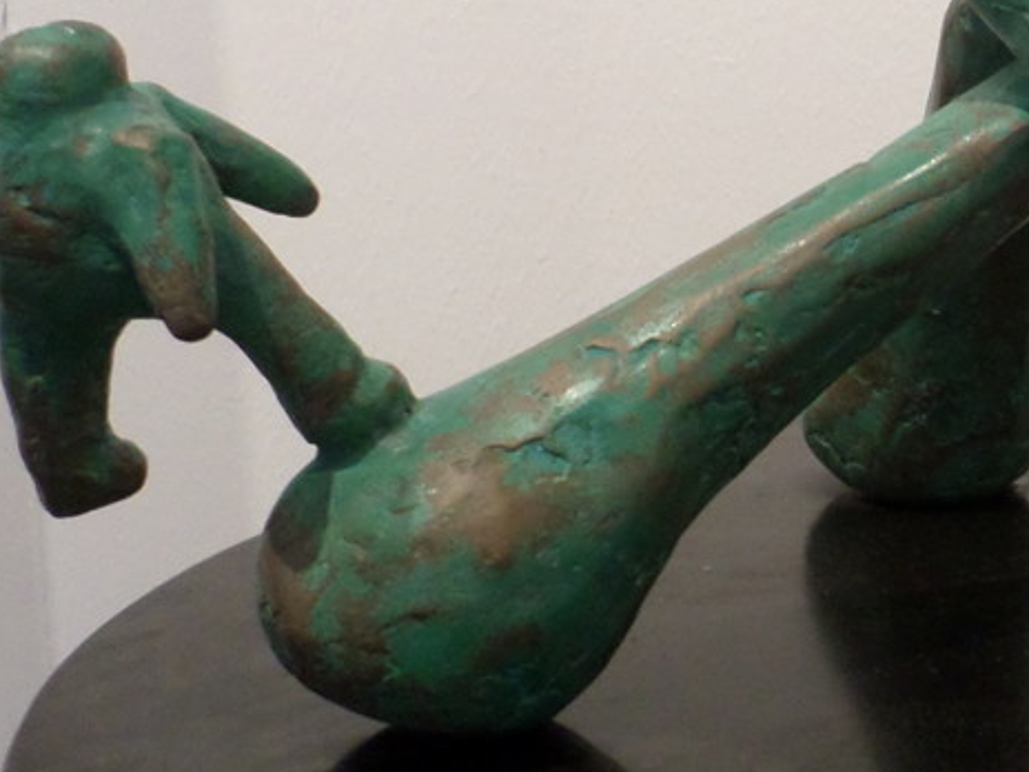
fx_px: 2051
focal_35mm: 69
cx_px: 1089
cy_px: 217
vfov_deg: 21.2
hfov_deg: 26.3
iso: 240
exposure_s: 1/30
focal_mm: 4.5
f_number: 2.5
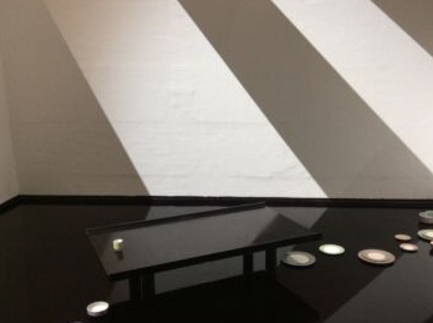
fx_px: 462
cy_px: 177
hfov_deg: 50.2
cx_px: 236
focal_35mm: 37
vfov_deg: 38.5
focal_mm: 3.3
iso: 50
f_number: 2.4
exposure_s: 1/24
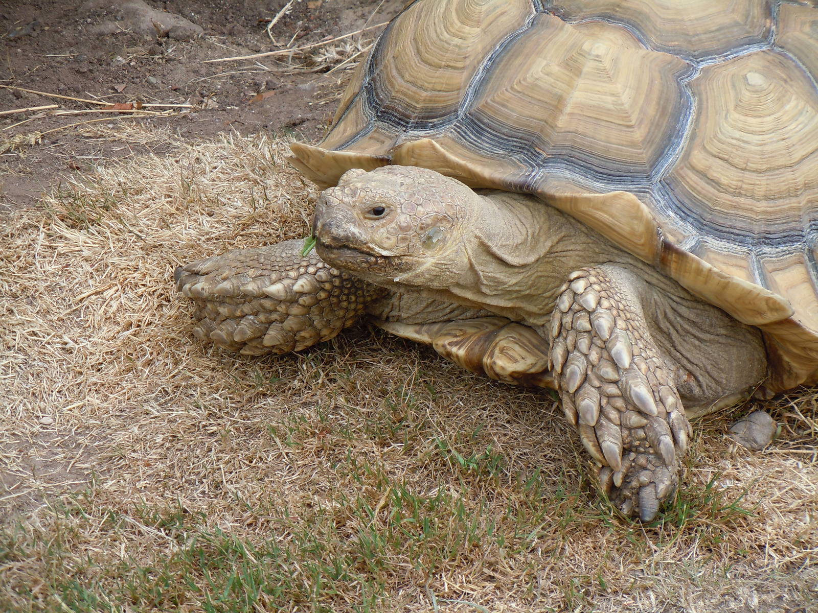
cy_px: 306
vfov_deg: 8.5
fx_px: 4112
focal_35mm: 174
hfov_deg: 11.4
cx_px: 409
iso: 100
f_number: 4.6
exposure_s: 1/160
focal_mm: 31.4
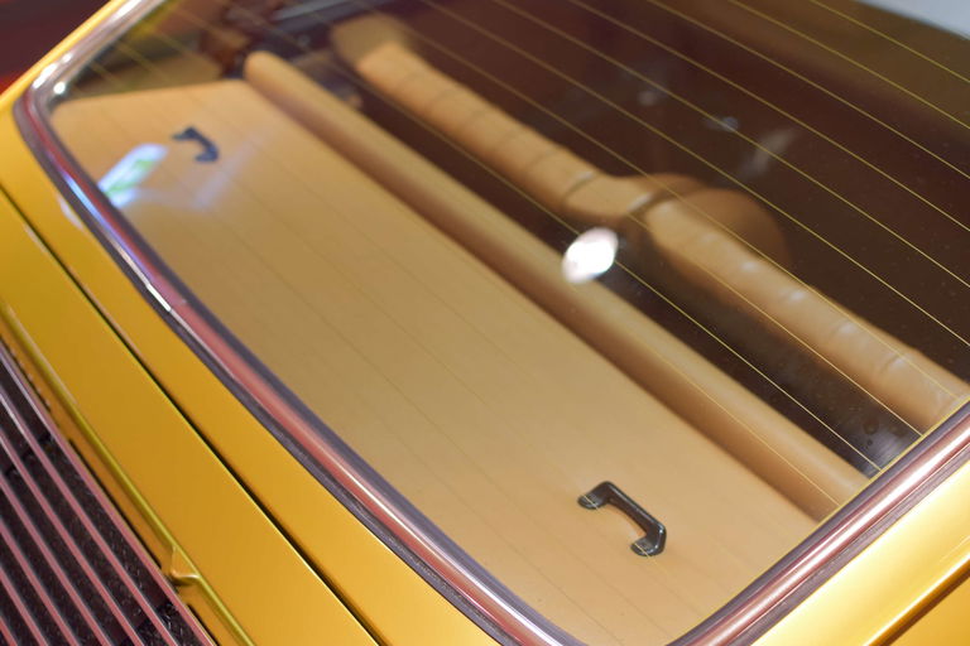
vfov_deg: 25.8
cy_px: 323
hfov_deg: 37.9
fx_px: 1414
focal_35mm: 52
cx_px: 485
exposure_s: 1/60
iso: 800
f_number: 2.8
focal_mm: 35
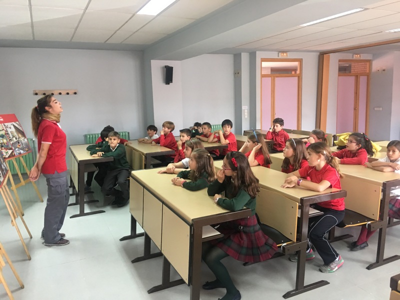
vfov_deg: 48.2
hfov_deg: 61.7
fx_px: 335
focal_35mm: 29
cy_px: 150
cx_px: 200
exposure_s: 1/17
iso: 80
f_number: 2.2
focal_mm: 4.15
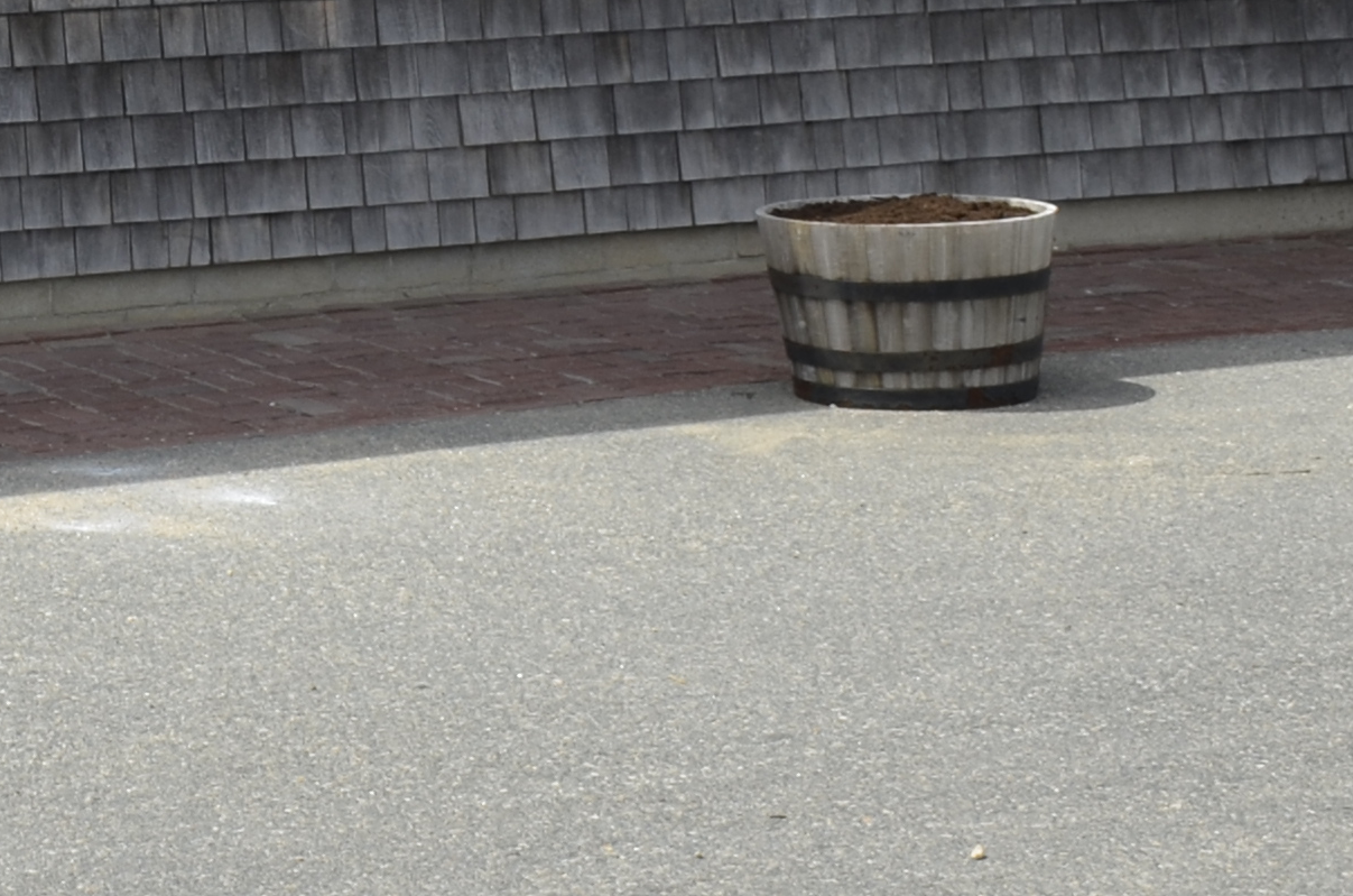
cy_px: -656
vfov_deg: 8.9
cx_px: -589
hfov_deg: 13.3
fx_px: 5512
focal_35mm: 147
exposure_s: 1/250
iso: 100
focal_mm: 24
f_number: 8
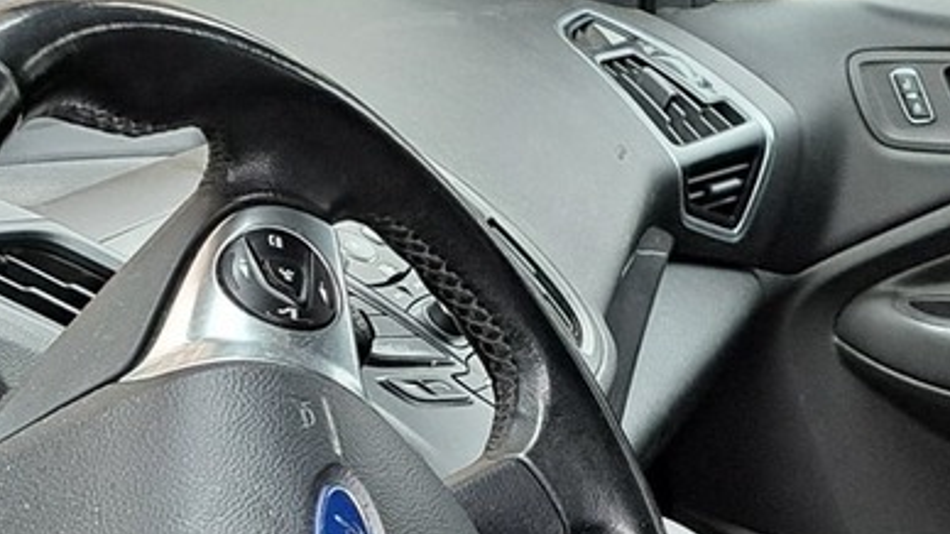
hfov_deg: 20.7
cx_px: 1107
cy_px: 693
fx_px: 2443
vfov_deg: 12.1
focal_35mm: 97
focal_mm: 5.23
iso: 200
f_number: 1.8
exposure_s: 1/50
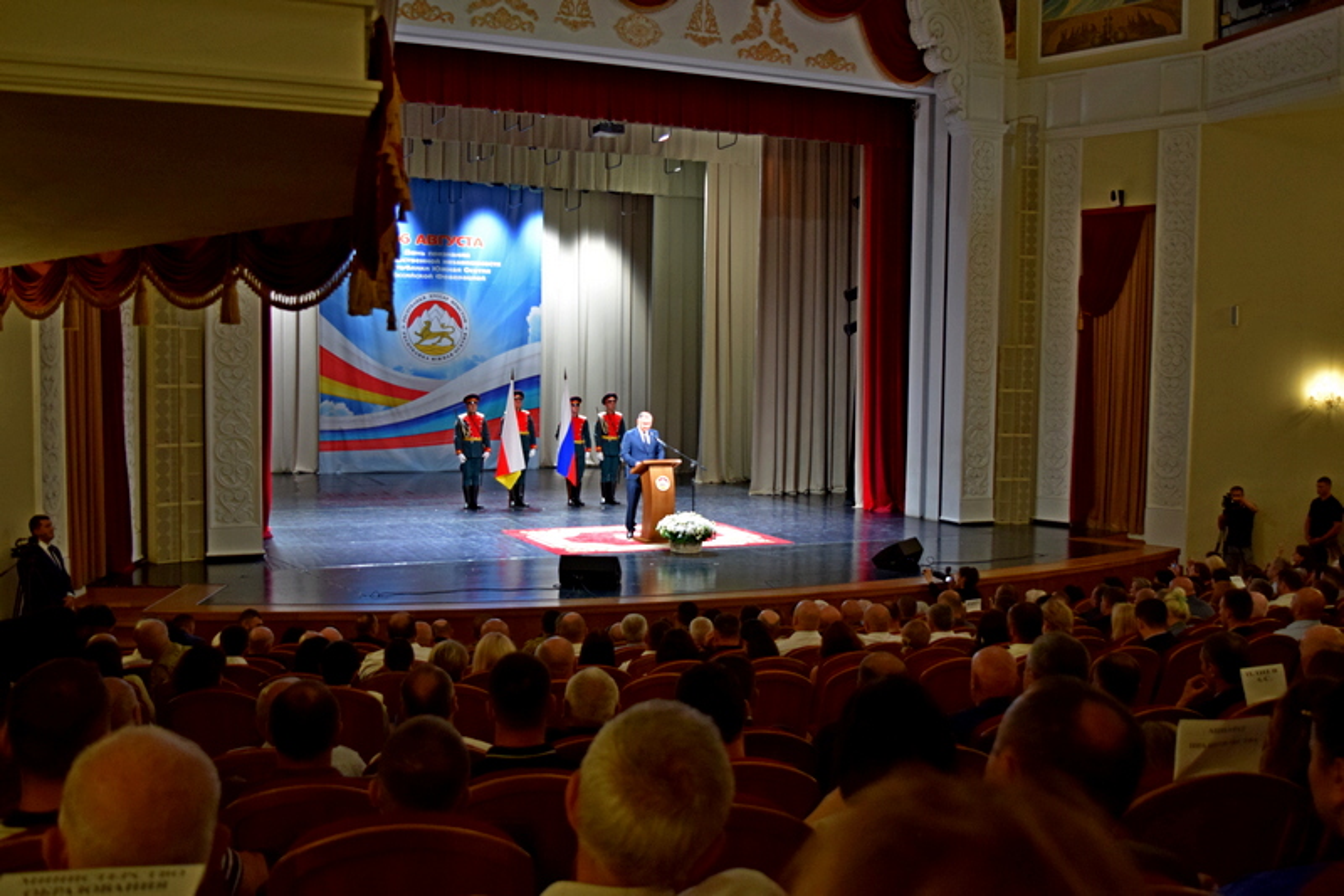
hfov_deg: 53.1
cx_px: 672
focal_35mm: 36
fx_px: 1344
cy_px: 448
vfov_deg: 36.9
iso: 1400
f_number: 4
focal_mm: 24
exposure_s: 1/60
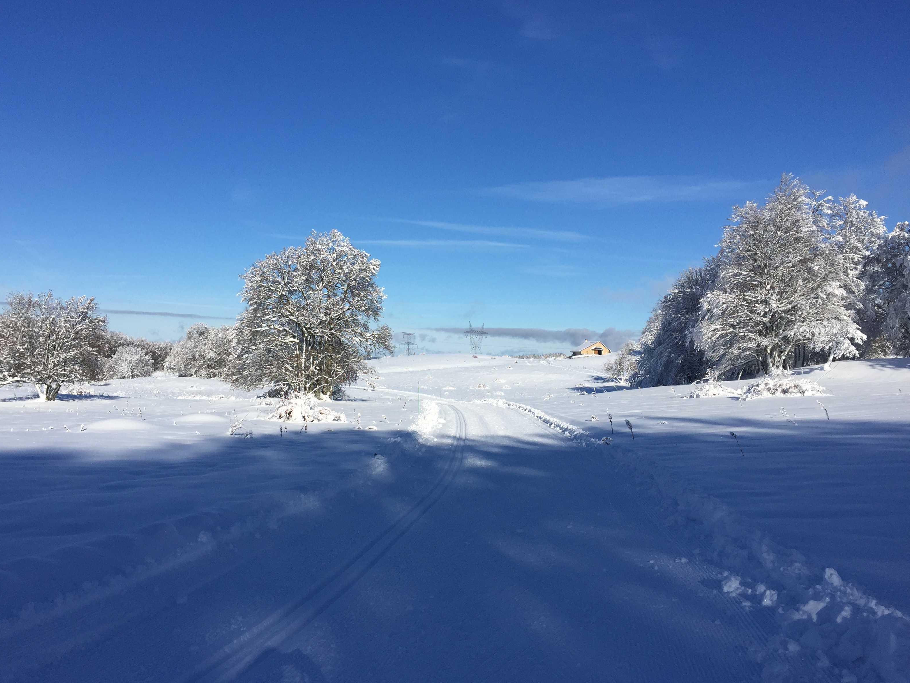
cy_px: 343
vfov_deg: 46.8
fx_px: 789
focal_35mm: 30
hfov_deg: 60.0
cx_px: 441
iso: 32
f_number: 2.2
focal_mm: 4.15
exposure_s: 1/4405
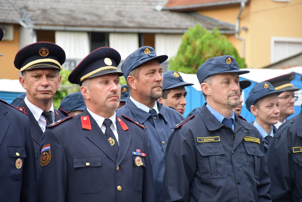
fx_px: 1317
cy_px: 101
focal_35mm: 157
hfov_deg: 13.1
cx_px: 151
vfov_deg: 8.7
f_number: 5.6
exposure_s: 1/250
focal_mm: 105
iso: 1000
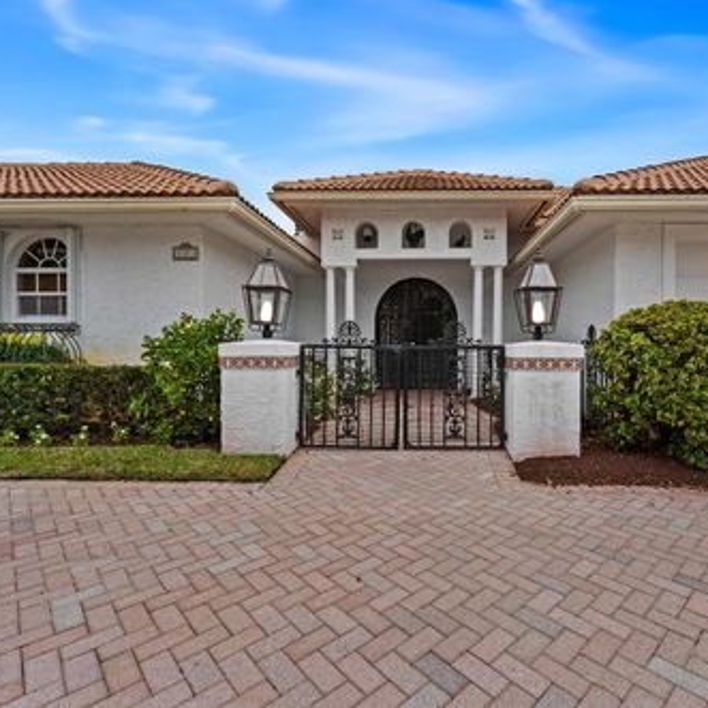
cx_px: 419
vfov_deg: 80.7
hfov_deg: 79.9
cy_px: 353
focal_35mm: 18
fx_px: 417
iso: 250
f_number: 11
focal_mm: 14
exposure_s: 1/100
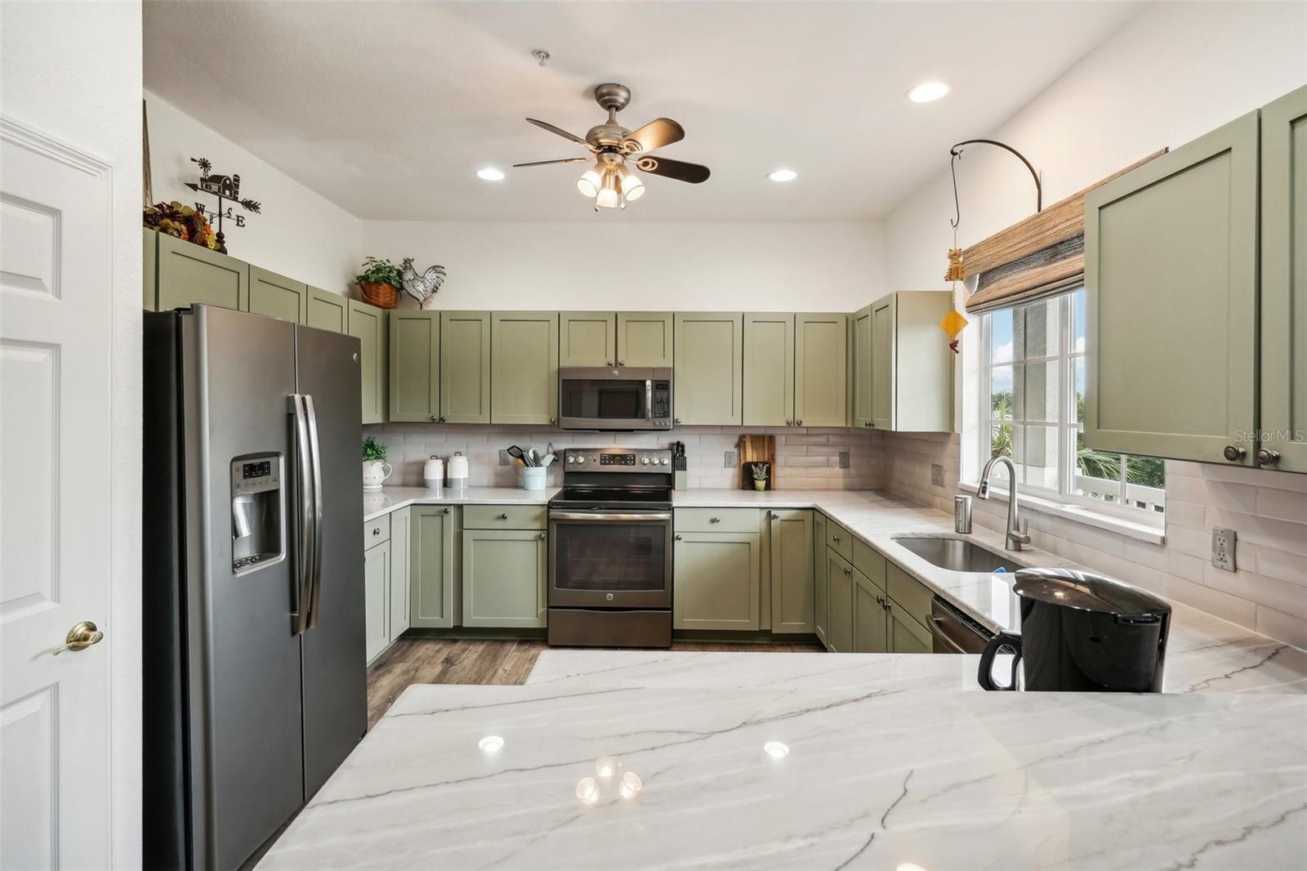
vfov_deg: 73.7
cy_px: 436
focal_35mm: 16
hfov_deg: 96.7
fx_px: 581
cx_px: 654
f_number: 8
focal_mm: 16
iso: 400
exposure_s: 1/10
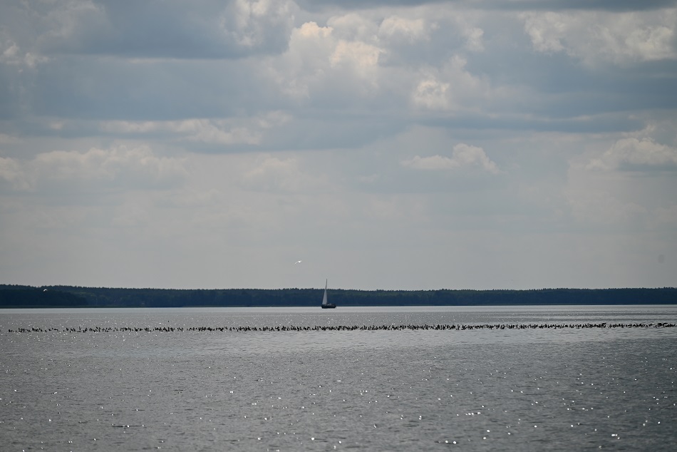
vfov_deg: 6.5
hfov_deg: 9.8
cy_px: 226
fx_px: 3950
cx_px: 338
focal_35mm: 210
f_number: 6.3
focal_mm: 210
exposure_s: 1/1250
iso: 100
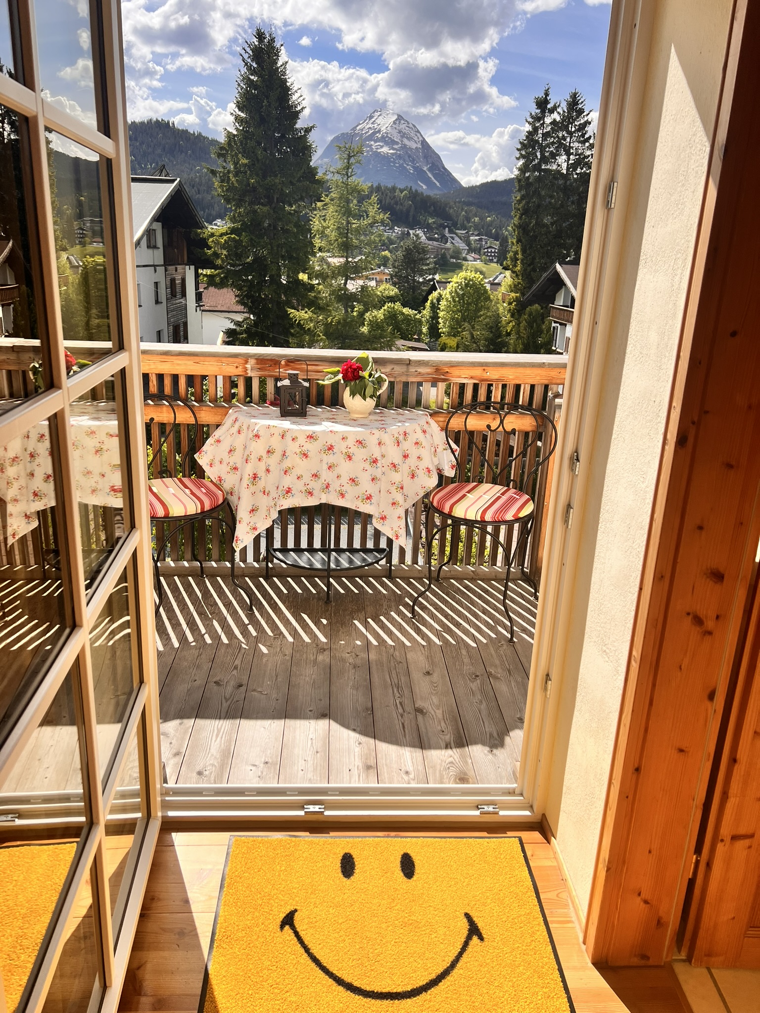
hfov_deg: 53.1
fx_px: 761
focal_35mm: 26
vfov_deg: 67.3
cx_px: 380
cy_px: 506
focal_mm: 5.7
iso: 50
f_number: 1.5
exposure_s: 1/4444
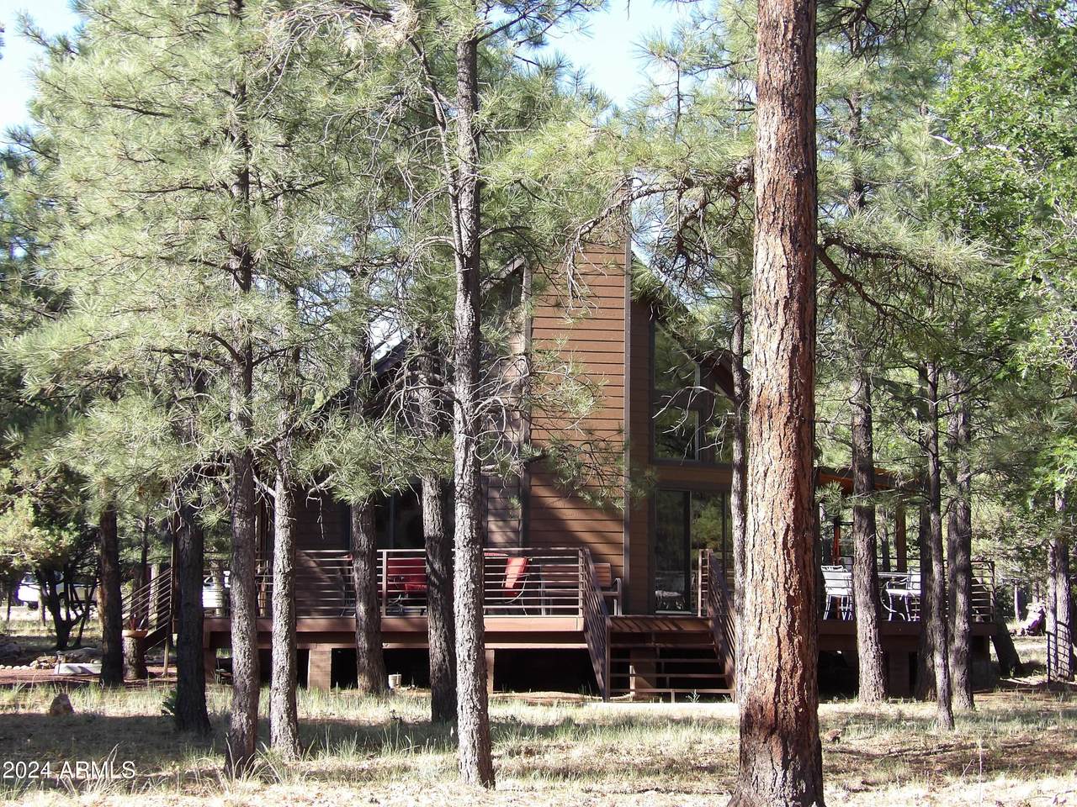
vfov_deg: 20.4
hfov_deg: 27.0
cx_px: 538
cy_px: 404
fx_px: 2240
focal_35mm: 72
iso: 100
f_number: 4.1
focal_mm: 13
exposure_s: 1/126
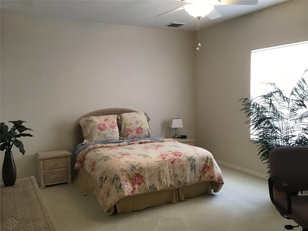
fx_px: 276
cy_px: 116
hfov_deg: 58.4
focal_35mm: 31
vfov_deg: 45.4
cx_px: 154
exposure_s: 1/30
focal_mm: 3.3
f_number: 2.4
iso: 80
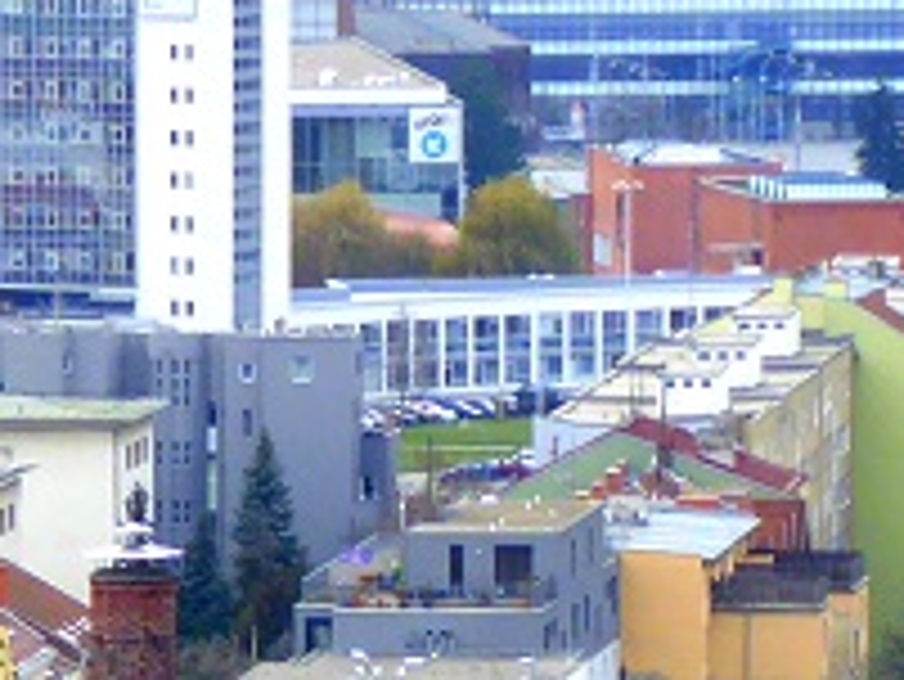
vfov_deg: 2.6
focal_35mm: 581
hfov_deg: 3.4
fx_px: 15182
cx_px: -27
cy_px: 1360
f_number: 5.1
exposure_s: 1/60
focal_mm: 19
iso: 100
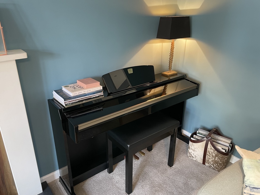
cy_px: 98
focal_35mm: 26
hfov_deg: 67.3
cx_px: 130
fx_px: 195
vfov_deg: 53.1
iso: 250
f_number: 1.6
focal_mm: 4.2
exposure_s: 1/50
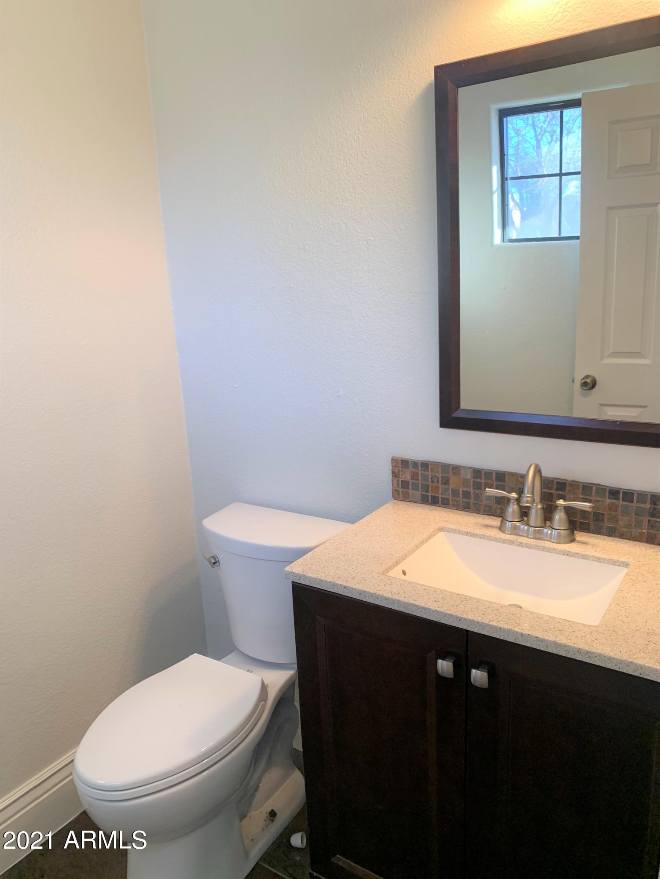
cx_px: 330
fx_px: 661
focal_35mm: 26
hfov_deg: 53.1
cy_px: 440
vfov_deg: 67.3
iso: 80
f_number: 1.8
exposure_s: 1/60
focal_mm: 4.25
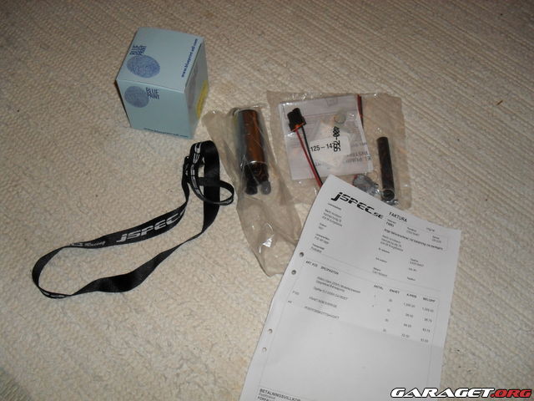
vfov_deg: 40.7
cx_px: 267
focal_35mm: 35
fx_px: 540
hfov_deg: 52.6
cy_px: 200
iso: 200
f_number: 3.2
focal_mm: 6.3
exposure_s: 1/45
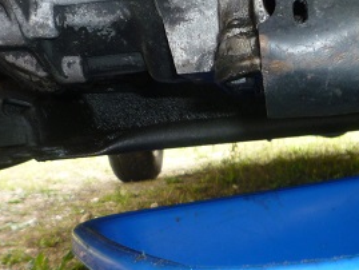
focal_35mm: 69
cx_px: 264
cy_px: 147
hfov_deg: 27.8
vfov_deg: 21.3
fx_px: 716
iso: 100
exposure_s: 1/30
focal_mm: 5.2
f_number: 3.3
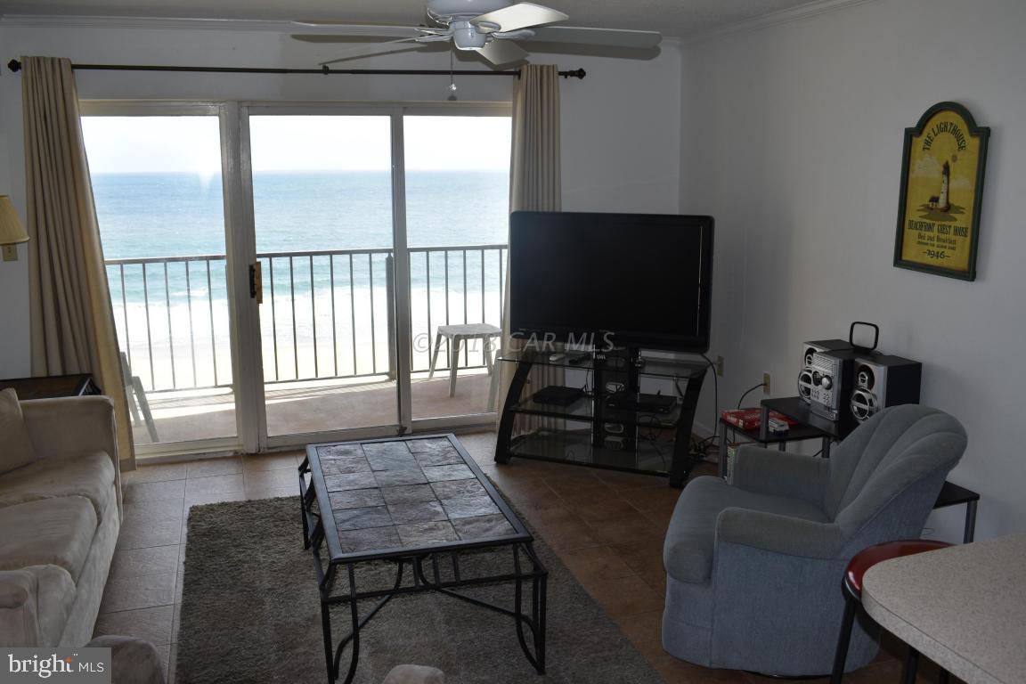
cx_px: 513
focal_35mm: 32
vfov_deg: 41.7
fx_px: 898
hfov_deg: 59.5
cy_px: 342
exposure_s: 1/160
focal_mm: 21
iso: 100
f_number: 6.3
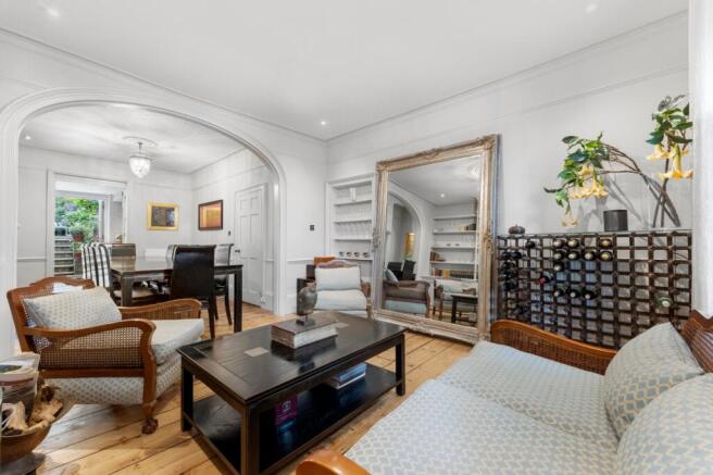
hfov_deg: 104.3
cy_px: 238
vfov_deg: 81.2
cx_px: 356
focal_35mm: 14
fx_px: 277
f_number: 8
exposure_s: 1/4
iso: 800
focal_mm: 14
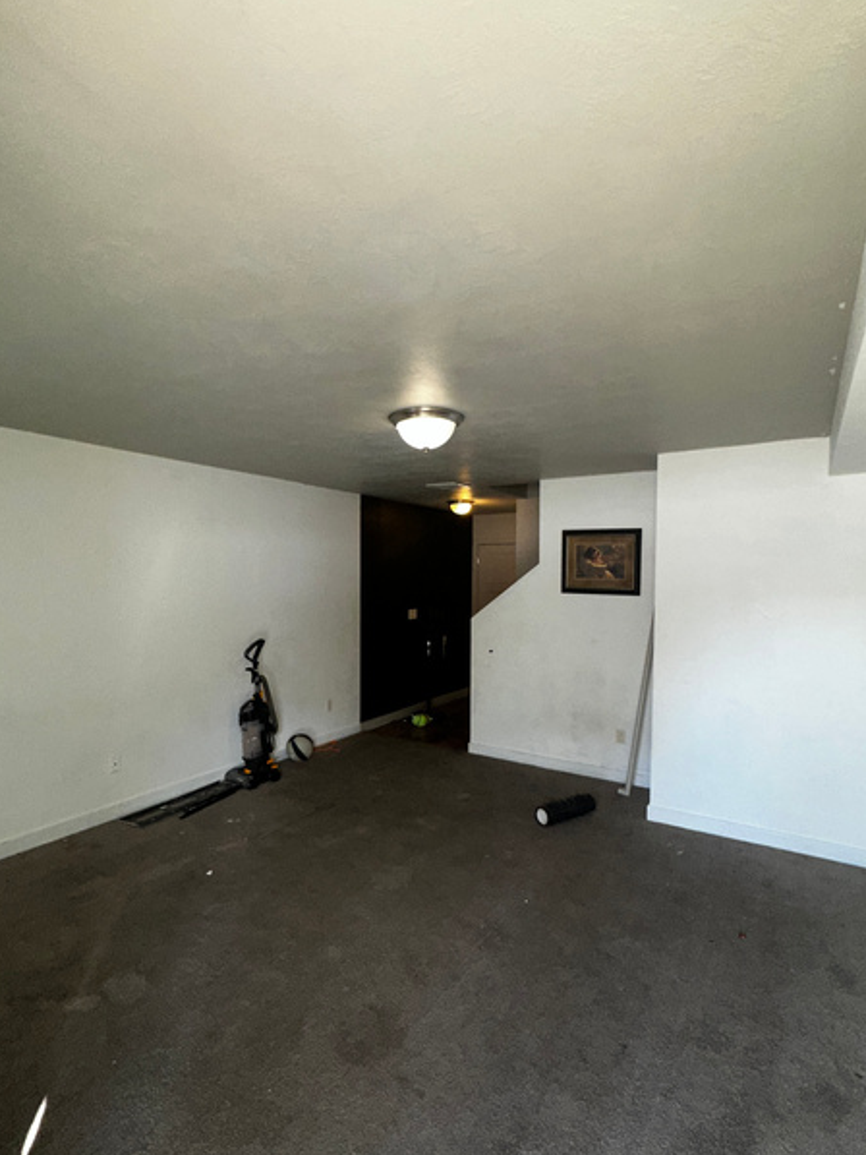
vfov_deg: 87.7
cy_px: 592
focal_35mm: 18
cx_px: 406
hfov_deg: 71.5
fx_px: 600
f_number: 2.2
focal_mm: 2.22
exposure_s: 1/120
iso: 125
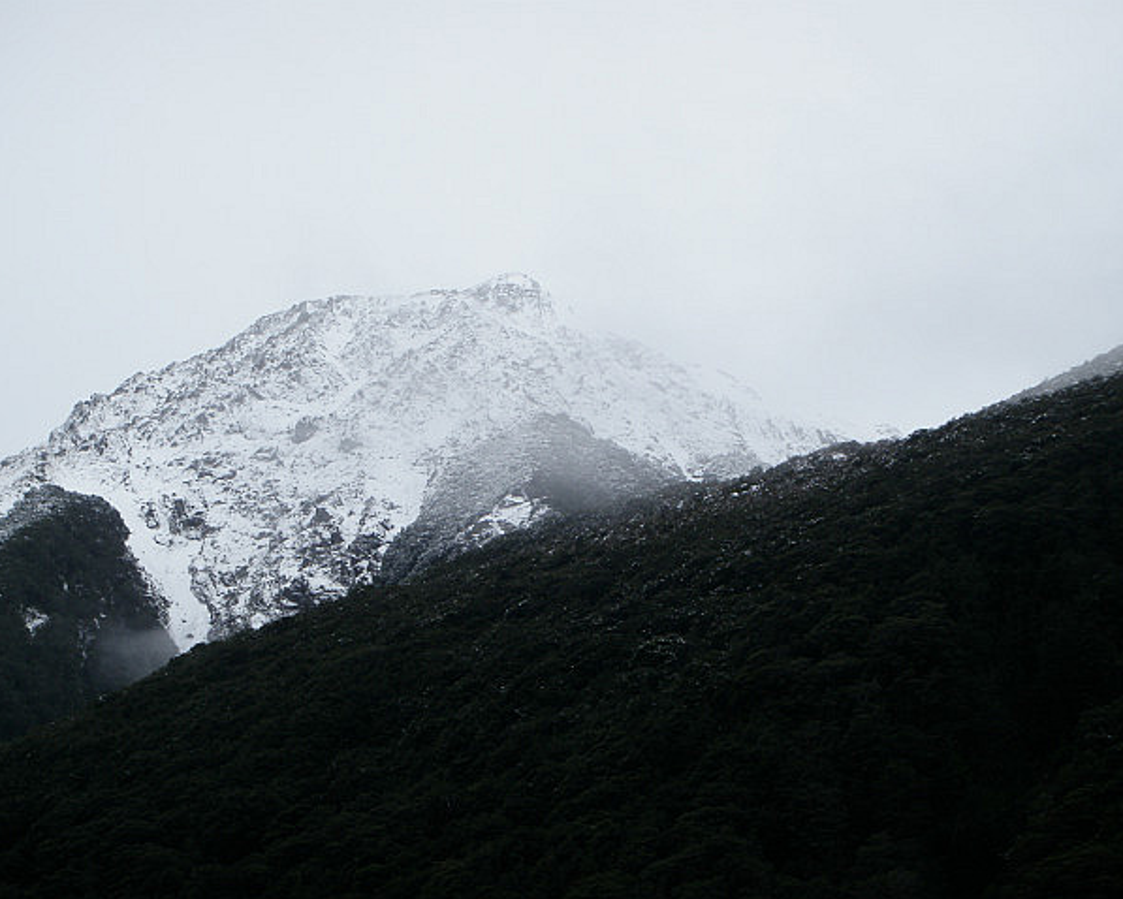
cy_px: 450
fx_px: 2261
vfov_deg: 22.5
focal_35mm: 68
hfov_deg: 27.9
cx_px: 551
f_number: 5
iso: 50
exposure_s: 1/160
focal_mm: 11.76
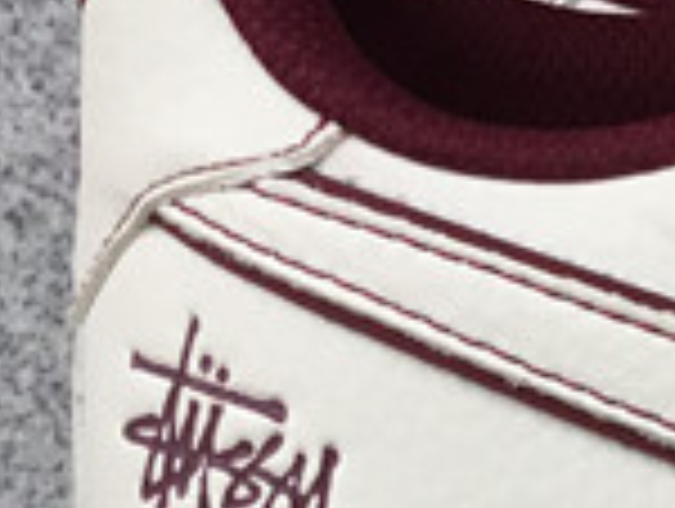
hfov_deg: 9.8
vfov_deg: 7.8
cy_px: 910
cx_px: 1408
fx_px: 3633
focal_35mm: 186
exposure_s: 1/175
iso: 25
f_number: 2.4
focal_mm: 3.3
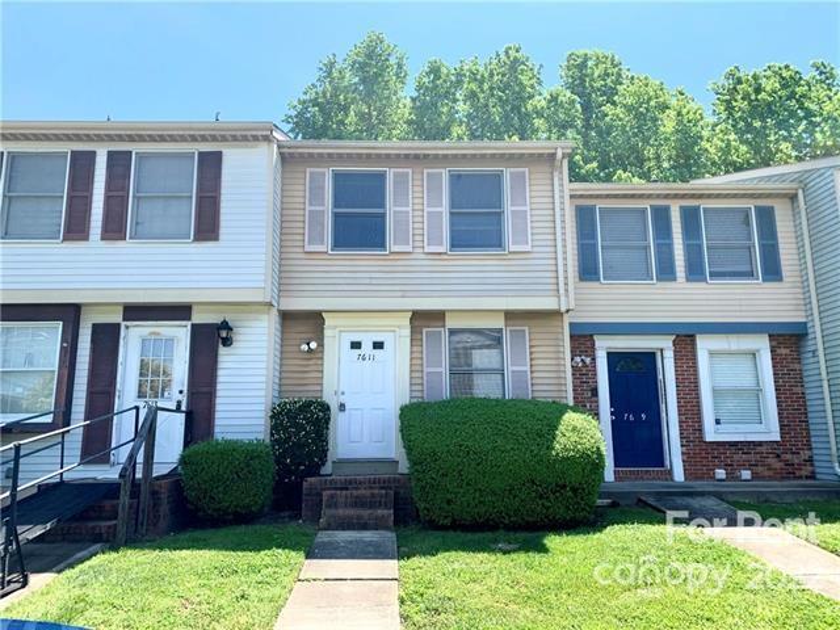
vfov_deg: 53.1
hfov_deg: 67.3
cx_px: 420
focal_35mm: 26
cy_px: 315
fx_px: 631
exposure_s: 1/972
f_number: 1.8
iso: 25
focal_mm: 4.25
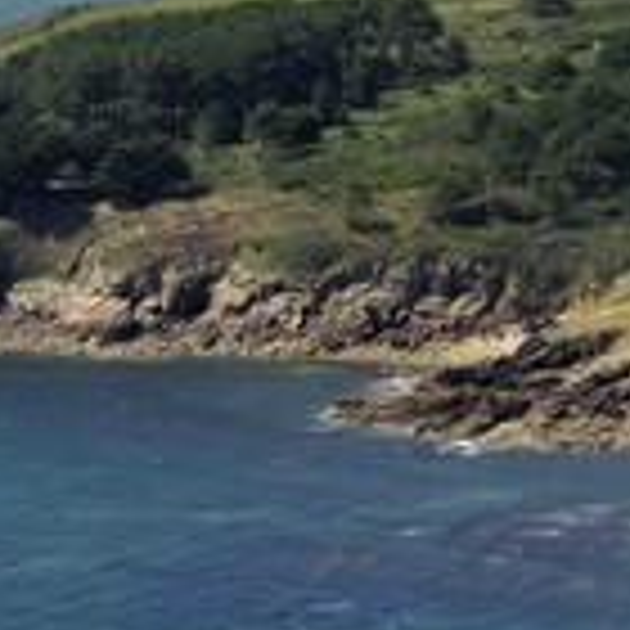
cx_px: 459
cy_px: 122
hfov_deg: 5.5
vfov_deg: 5.5
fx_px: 6548
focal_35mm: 318
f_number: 7.1
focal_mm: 125
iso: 400
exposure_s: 1/1250
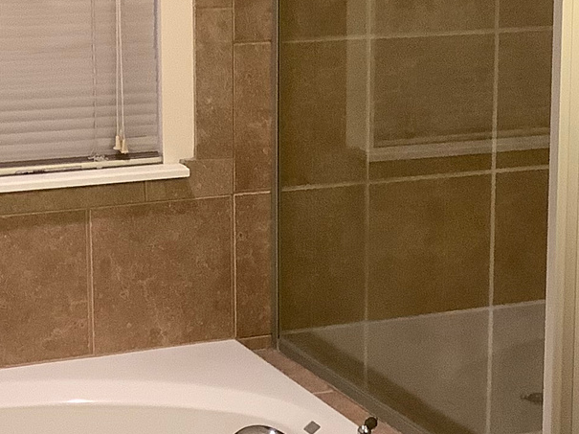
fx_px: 1755
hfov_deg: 18.7
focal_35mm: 105
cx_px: 321
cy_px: 178
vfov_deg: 14.1
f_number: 2.4
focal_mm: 3.3
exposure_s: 1/60
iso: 200
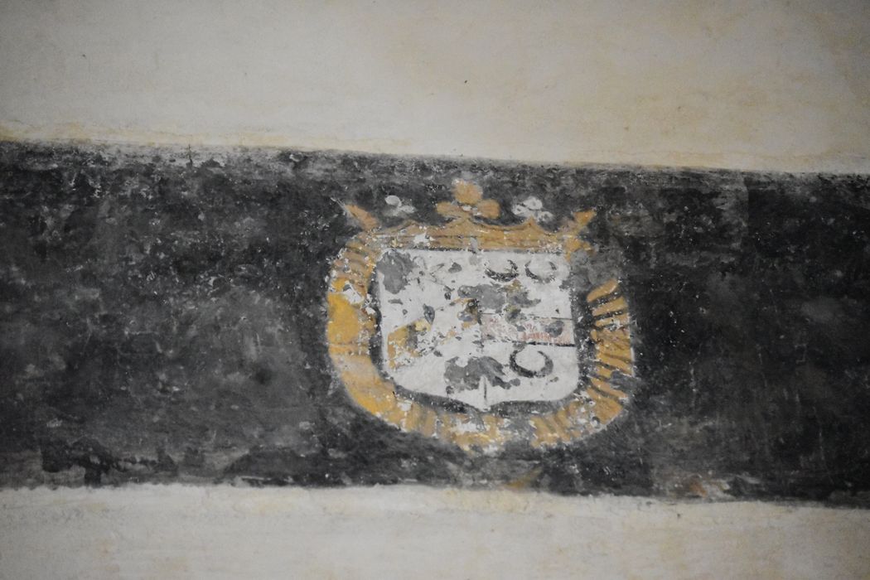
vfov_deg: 9.6
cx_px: 435
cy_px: 290
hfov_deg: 14.4
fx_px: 3443
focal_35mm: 142
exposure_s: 1/100
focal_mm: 95
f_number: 4.5
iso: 12800
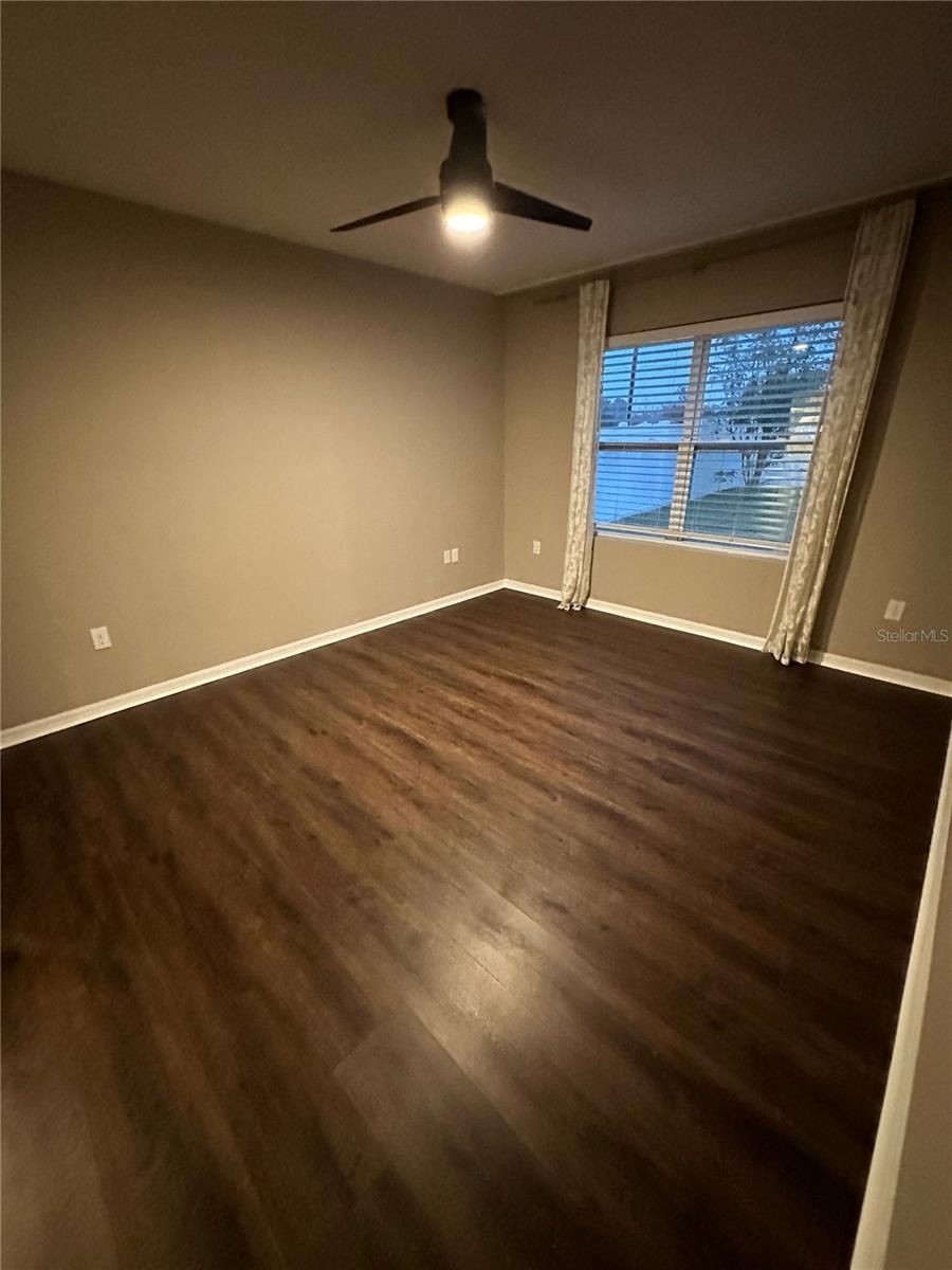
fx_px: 513
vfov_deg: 102.1
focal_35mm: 14
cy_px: 635
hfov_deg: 85.7
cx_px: 476
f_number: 2.2
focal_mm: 2.22
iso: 1600
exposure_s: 1/30
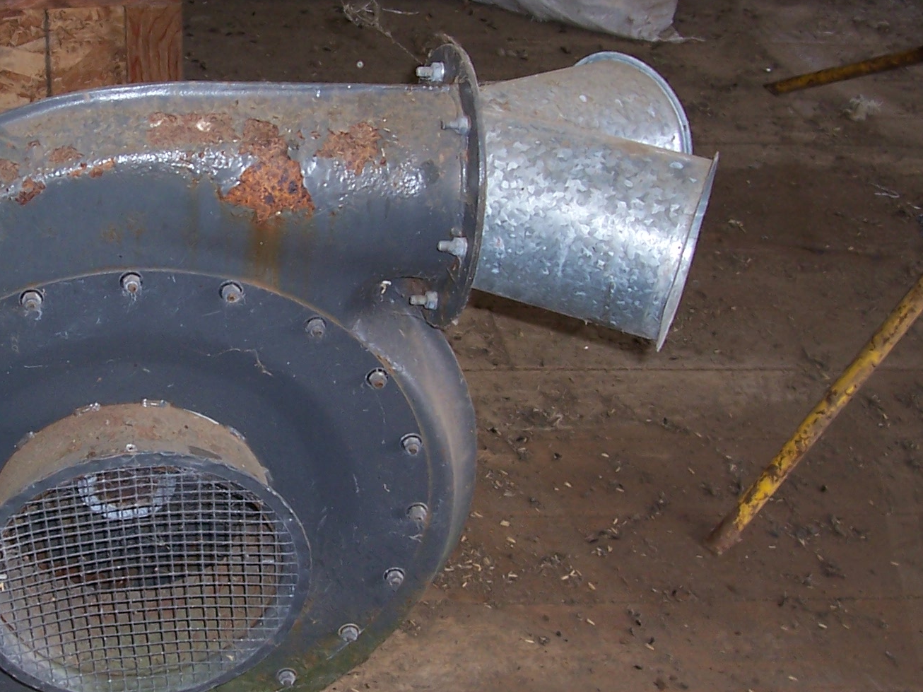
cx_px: 167
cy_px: 375
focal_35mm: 60
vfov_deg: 24.4
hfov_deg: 31.3
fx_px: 1600
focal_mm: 5.6
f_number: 2.7
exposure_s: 1/60
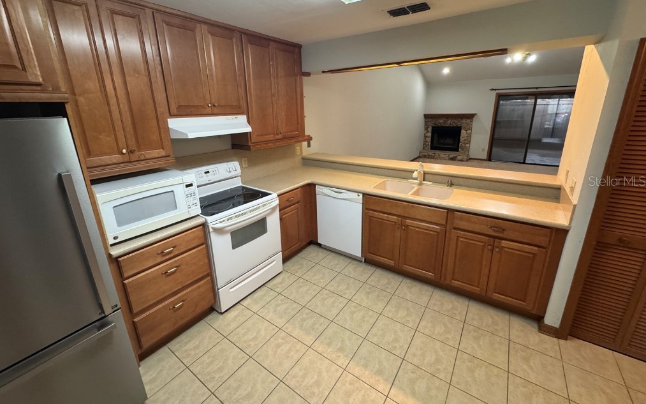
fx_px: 264
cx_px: 322
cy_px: 181
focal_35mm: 15
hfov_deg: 101.5
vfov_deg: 74.6
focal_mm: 2.22
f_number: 2.2
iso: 320
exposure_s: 1/60
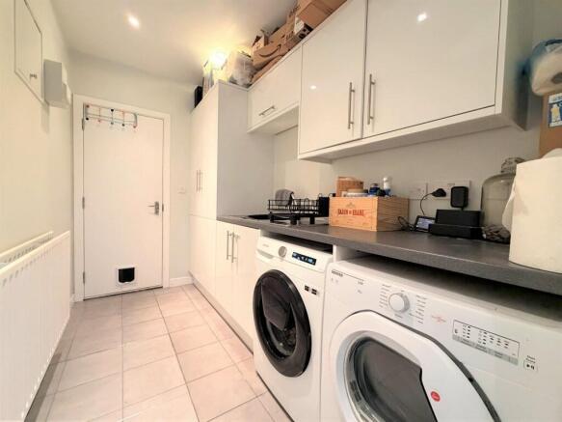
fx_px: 227
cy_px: 211
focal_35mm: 14
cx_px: 281
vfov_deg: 85.7
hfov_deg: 102.1
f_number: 2.2
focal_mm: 2.22
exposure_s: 1/50
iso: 640
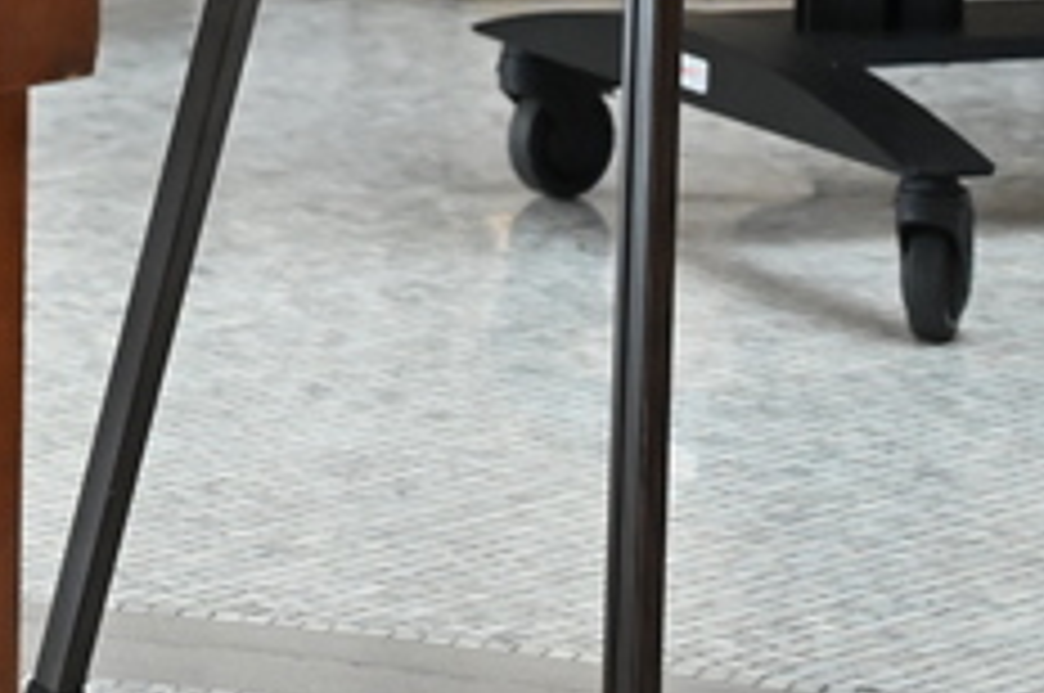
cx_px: -716
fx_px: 8948
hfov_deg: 6.6
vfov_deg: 4.4
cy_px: -776
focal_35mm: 309
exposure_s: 1/60
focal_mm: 70
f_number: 4
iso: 3600
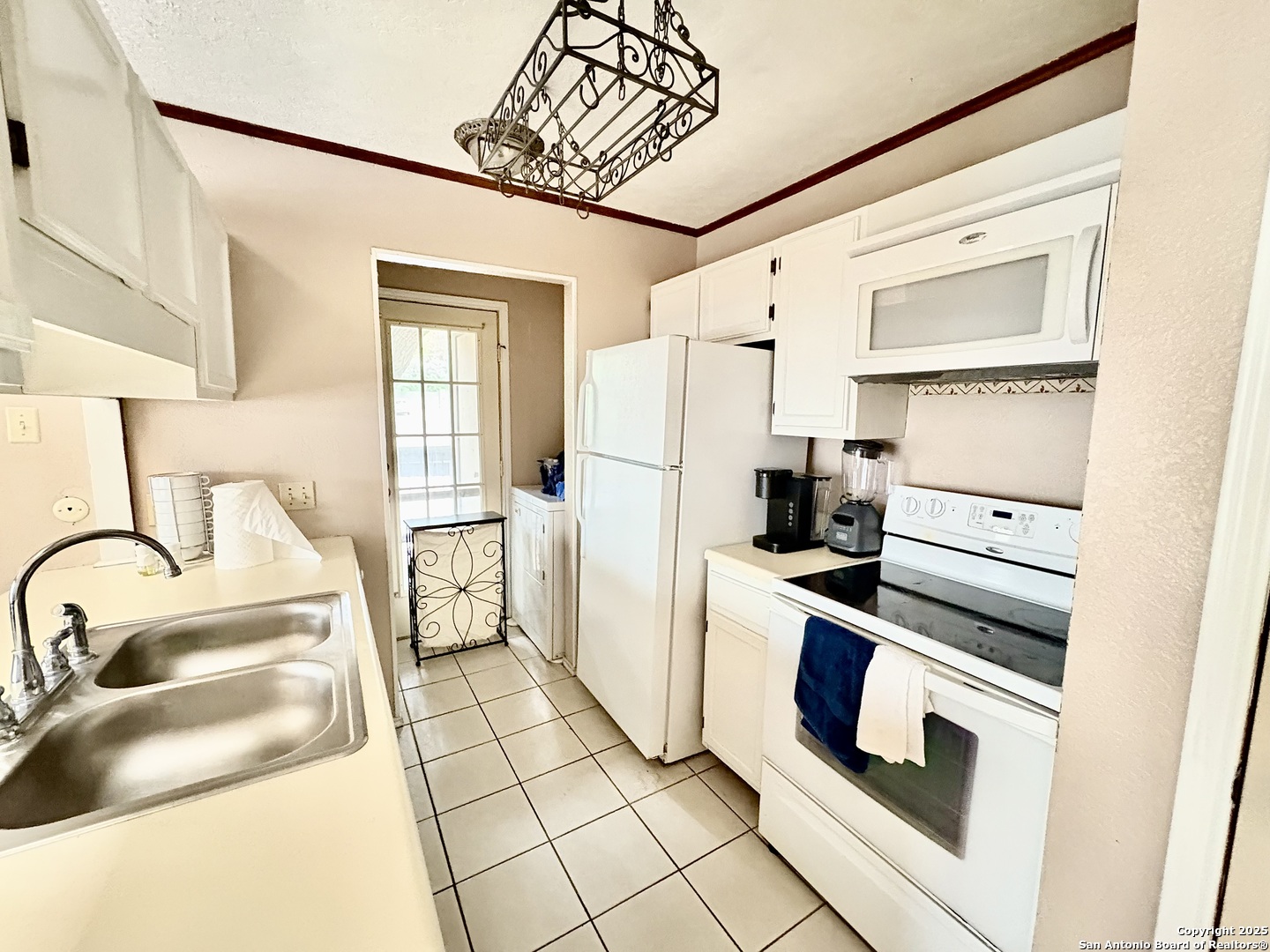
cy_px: 476
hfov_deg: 102.1
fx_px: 514
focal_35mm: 14
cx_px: 635
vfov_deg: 85.7
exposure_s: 1/29
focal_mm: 2.22
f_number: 2.2
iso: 2000
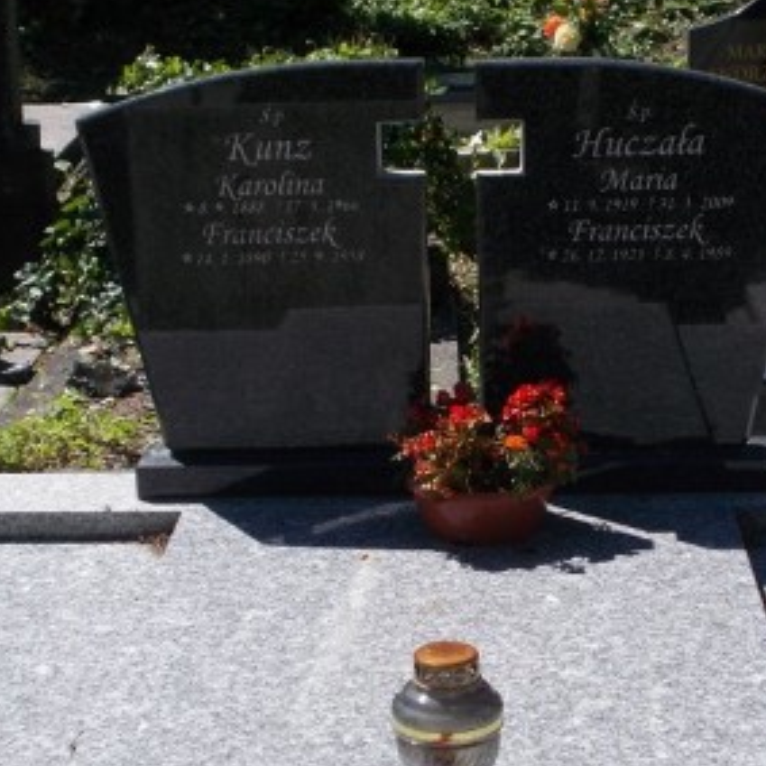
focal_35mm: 88
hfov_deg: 19.7
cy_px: 433
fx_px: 2203
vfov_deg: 19.7
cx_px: 457
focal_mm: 7.9
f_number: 4.2
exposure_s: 1/500
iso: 80
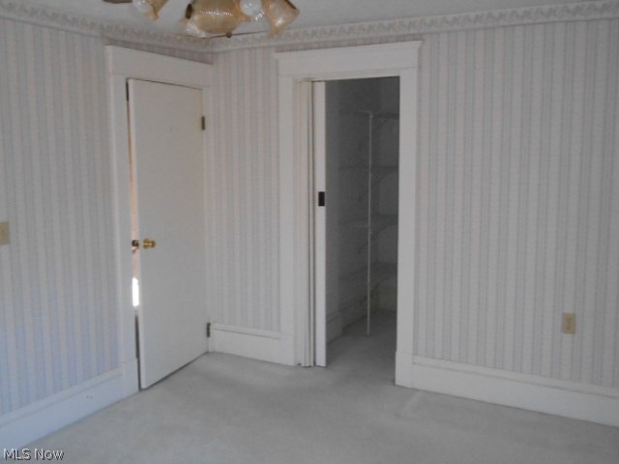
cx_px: 310
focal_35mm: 35
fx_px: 626
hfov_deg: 52.6
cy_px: 232
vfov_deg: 40.7
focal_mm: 6.3
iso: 1000
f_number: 11.8
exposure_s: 1/30
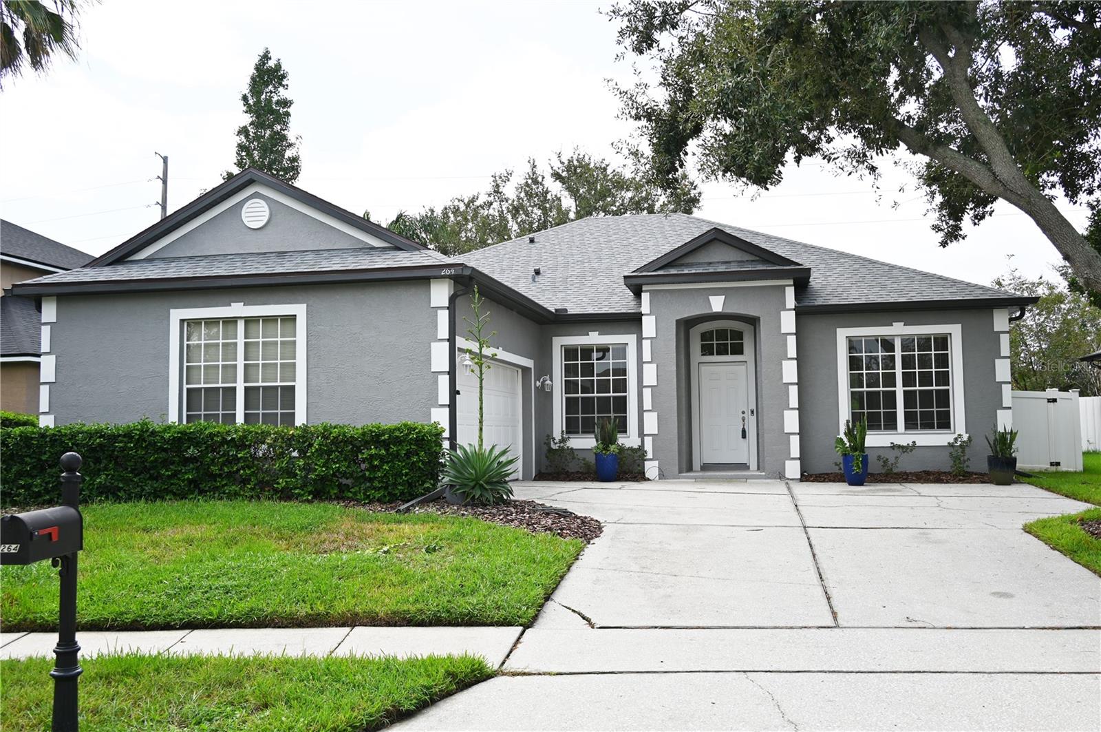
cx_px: 550
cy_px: 366
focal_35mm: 34
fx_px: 1039
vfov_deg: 38.8
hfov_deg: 55.8
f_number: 6.3
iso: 100
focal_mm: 34
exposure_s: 1/320
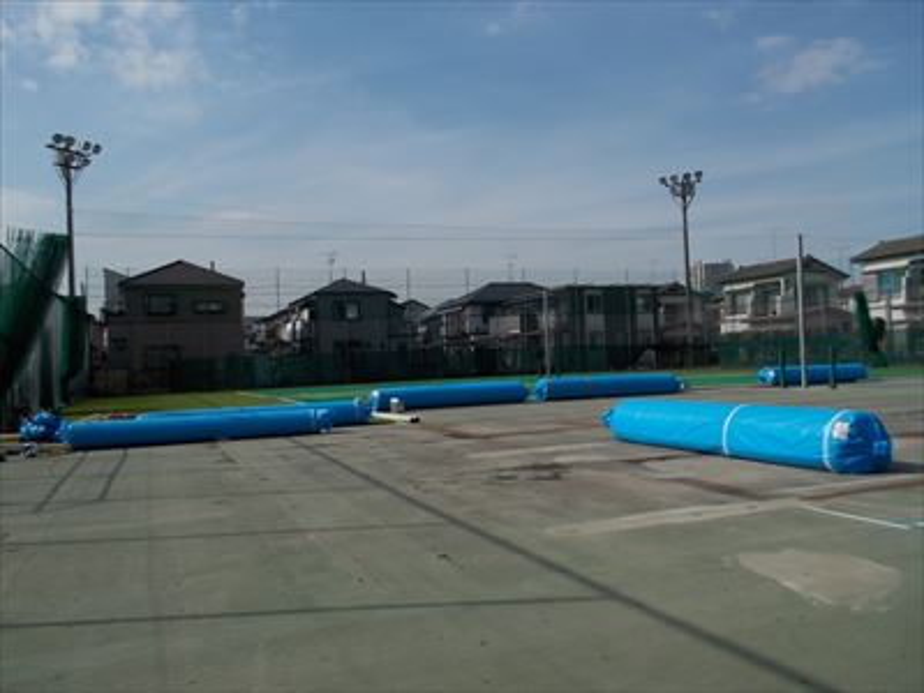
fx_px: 774
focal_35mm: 29
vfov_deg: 48.2
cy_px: 346
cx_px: 462
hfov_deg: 61.7
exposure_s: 1/1600
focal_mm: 4.1
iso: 80
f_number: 3.3
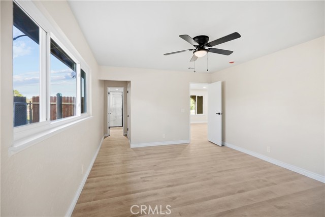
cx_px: 162
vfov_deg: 73.8
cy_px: 108
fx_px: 144
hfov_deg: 96.7
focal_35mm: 16
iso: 800
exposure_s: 1/15
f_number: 4
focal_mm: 16
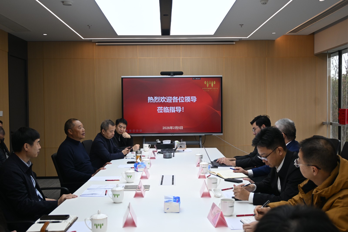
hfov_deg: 48.7
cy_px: 116
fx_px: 384
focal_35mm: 40
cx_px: 174
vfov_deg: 33.6
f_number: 4.5
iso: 360
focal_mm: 26.5
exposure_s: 1/160
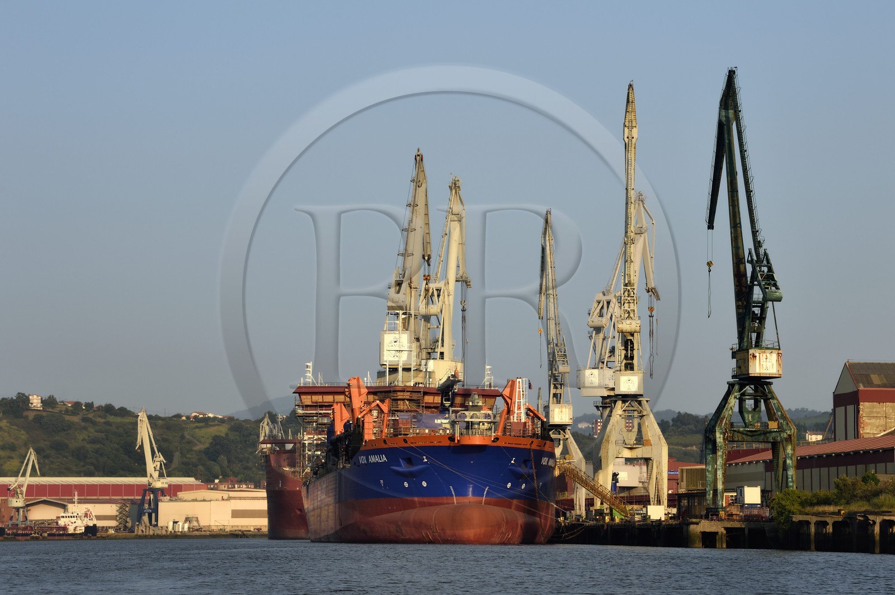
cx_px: 448
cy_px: 298
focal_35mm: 145
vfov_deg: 9.4
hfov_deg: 14.2
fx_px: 3602
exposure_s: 1/640
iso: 200
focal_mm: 145
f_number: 7.1
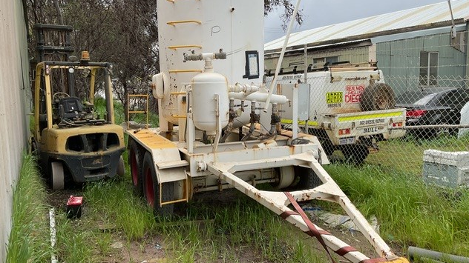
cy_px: 127
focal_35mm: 32
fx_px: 398
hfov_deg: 61.0
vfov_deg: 36.6
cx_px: 237
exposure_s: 1/1168
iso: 16
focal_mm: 3
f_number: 1.8
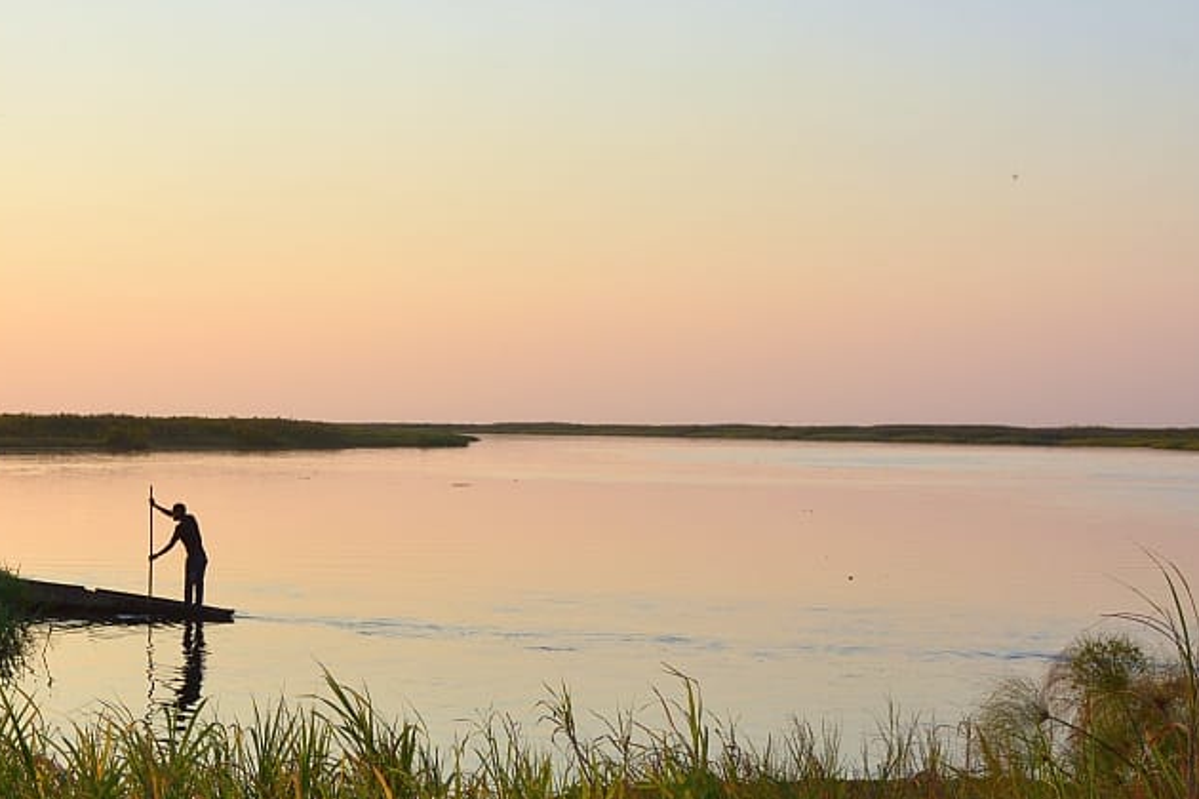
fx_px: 2598
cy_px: 581
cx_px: 371
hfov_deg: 25.8
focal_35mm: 78
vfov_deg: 17.4
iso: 180
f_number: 11
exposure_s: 1/125
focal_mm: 32
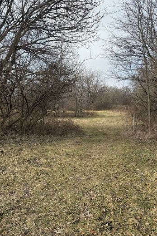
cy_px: 131
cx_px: 95
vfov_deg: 58.6
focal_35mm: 32
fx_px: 209
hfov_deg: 40.9
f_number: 1.78
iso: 80
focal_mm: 6.76
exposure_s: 1/2110
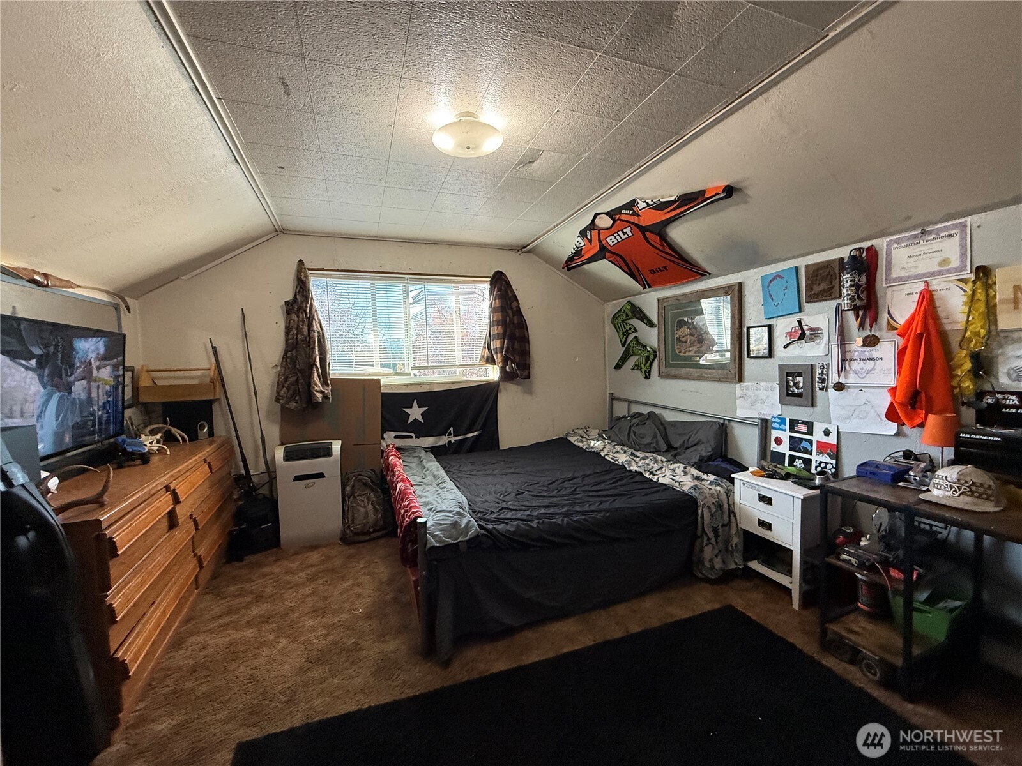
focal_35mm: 14
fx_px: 413
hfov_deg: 102.1
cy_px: 383
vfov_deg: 85.7
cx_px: 511
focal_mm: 2.22
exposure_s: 1/120
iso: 320
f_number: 2.2
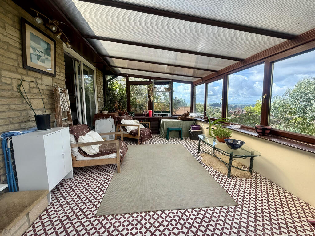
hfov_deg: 102.1
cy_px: 118
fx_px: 127
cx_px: 158
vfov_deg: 85.7
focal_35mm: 14
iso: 64
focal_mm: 2.22
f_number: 2.2
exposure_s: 1/411
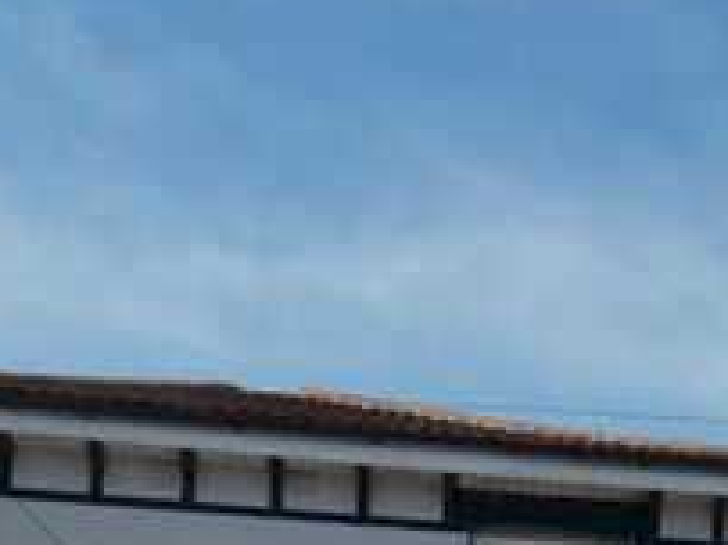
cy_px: 841
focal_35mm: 69
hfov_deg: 26.4
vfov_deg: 18.6
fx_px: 1450
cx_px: 757
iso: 80
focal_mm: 3.6
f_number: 3.5
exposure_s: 1/1000
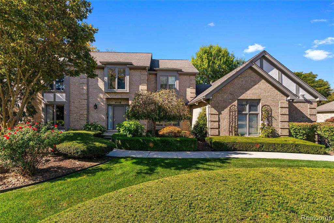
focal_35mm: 17
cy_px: 112
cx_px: 167
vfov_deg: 70.5
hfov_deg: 93.3
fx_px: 158
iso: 320
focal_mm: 17
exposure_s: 1/500
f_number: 9
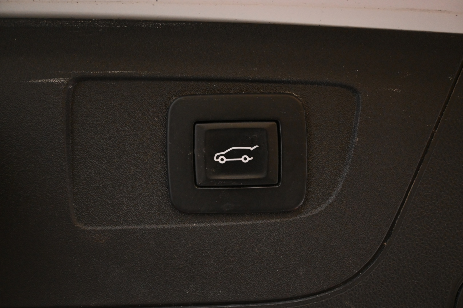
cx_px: 232
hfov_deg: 41.7
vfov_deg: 28.5
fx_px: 608
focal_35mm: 47
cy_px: 154
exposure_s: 1/50
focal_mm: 31.5
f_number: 5
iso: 2800
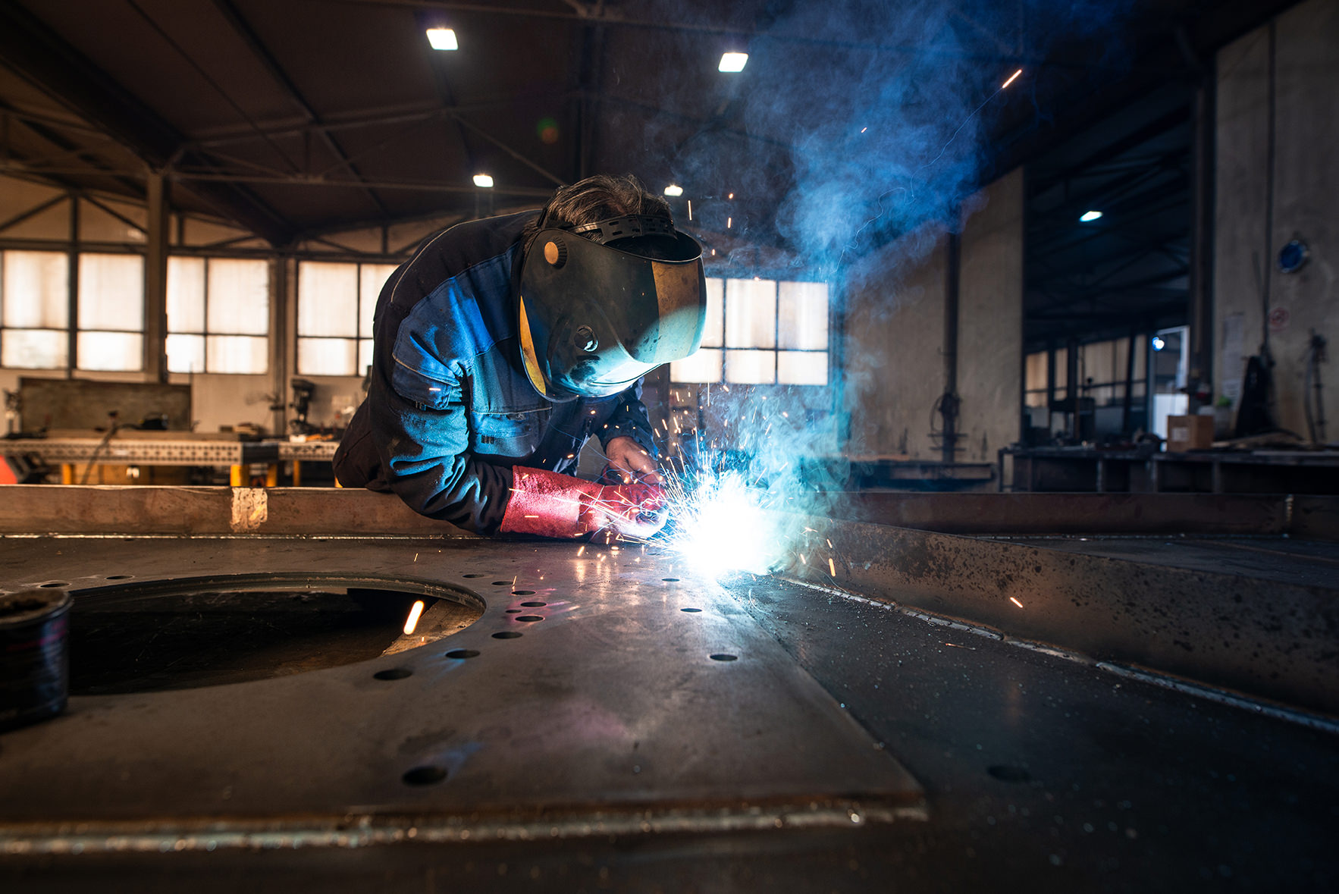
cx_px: 670
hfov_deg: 84.0
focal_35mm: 20
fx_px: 744
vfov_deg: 62.0
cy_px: 447
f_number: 4
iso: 320
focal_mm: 20
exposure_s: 1/100
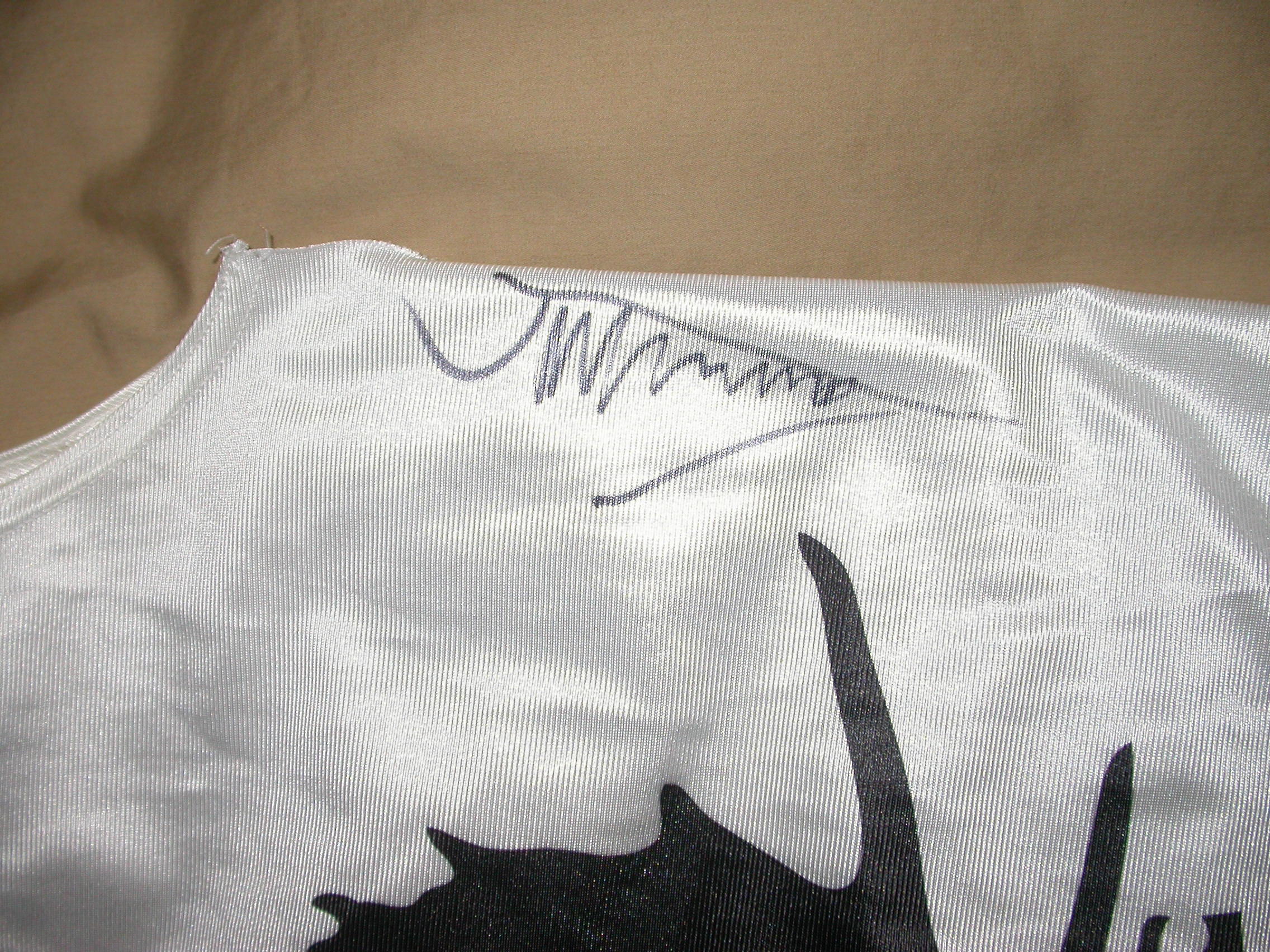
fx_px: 1394
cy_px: 476
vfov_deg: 37.7
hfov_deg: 49.0
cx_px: 635
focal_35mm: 38
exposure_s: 1/60
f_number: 2.6
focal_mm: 7.85
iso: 100
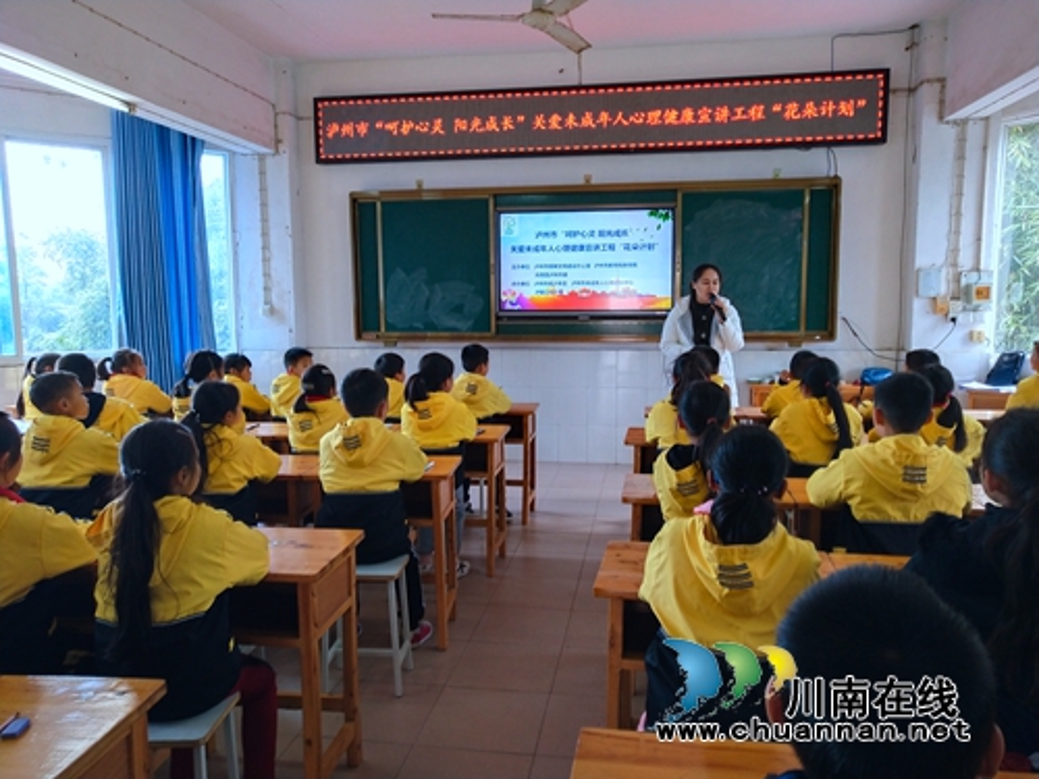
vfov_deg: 46.8
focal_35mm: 30
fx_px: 900
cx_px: 520
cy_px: 390
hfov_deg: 60.0
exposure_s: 1/100
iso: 141
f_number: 1.8
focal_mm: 3.95
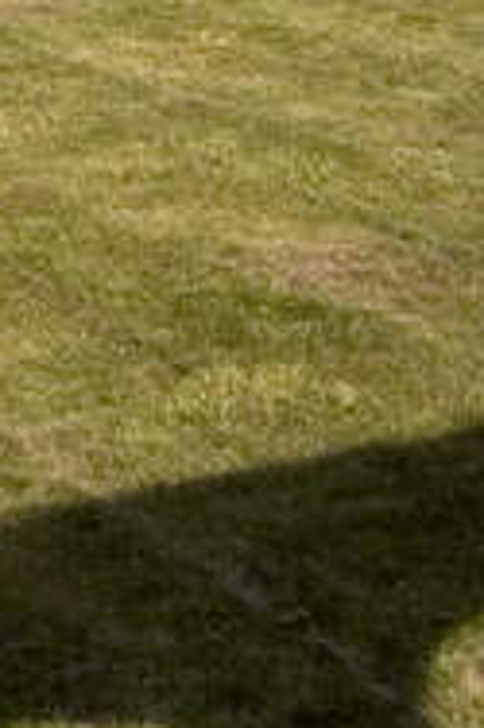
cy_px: -503
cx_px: -43
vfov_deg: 15.7
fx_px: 2323
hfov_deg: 11.7
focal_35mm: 115
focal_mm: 12
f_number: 16
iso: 100
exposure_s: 1/90
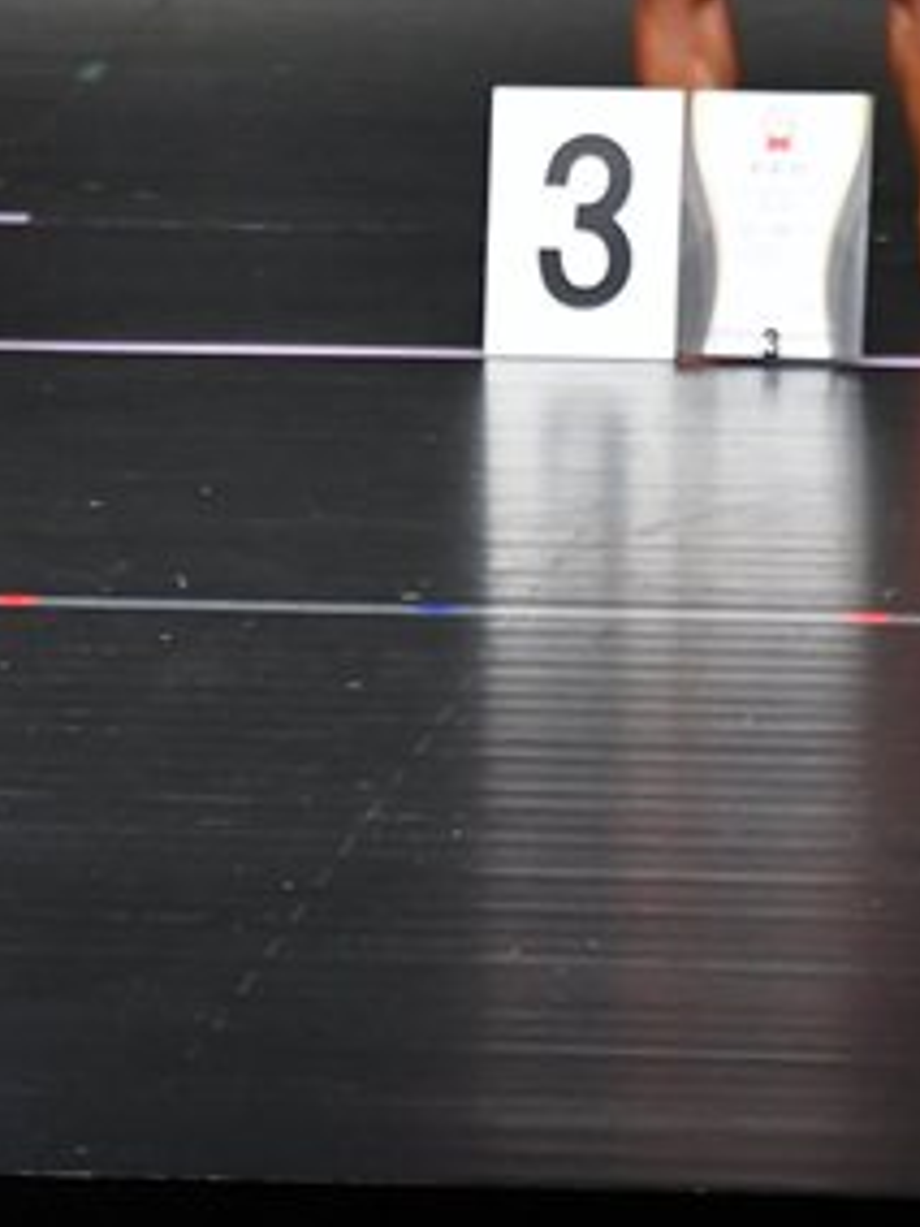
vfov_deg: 2.5
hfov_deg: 1.9
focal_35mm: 788
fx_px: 27924
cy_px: 251
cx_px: -343
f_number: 5.6
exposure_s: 1/400
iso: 5000
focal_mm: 200
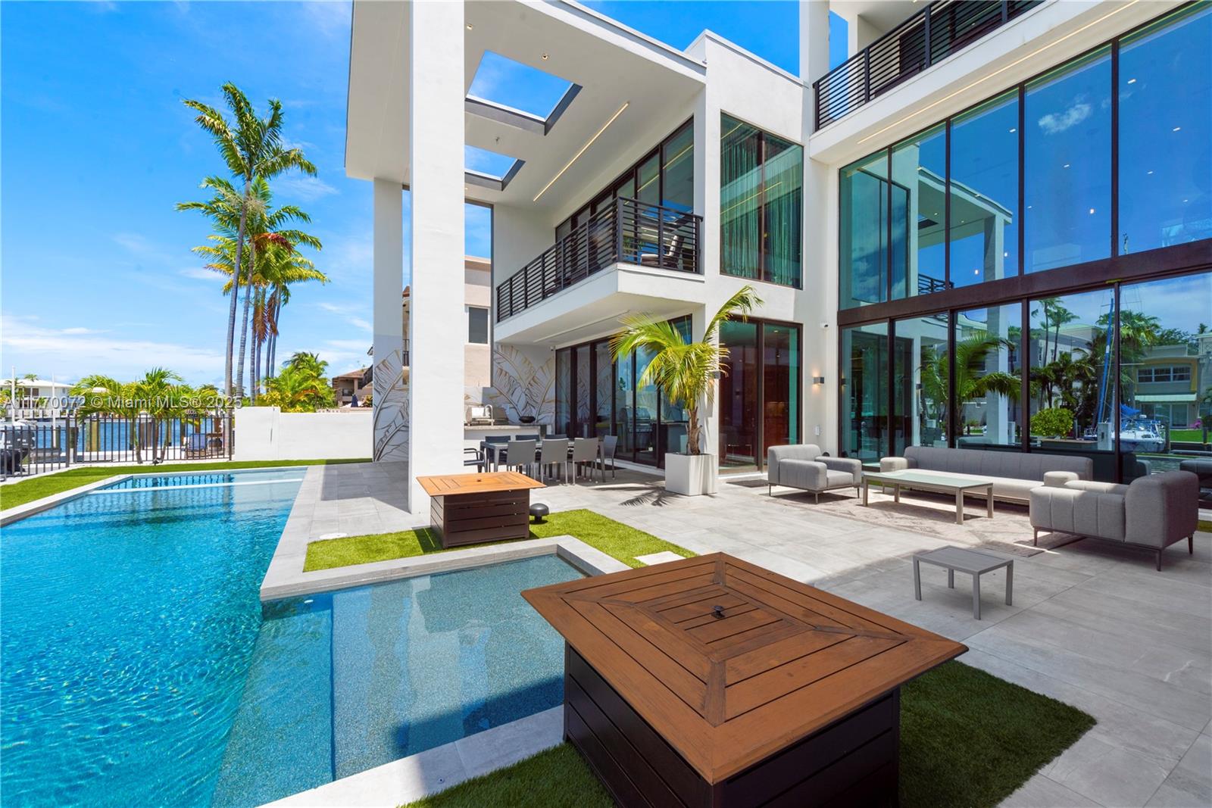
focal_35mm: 14
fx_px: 471
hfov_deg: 104.2
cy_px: 404
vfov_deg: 81.2
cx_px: 606
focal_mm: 14
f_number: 13
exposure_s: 1/320
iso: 100
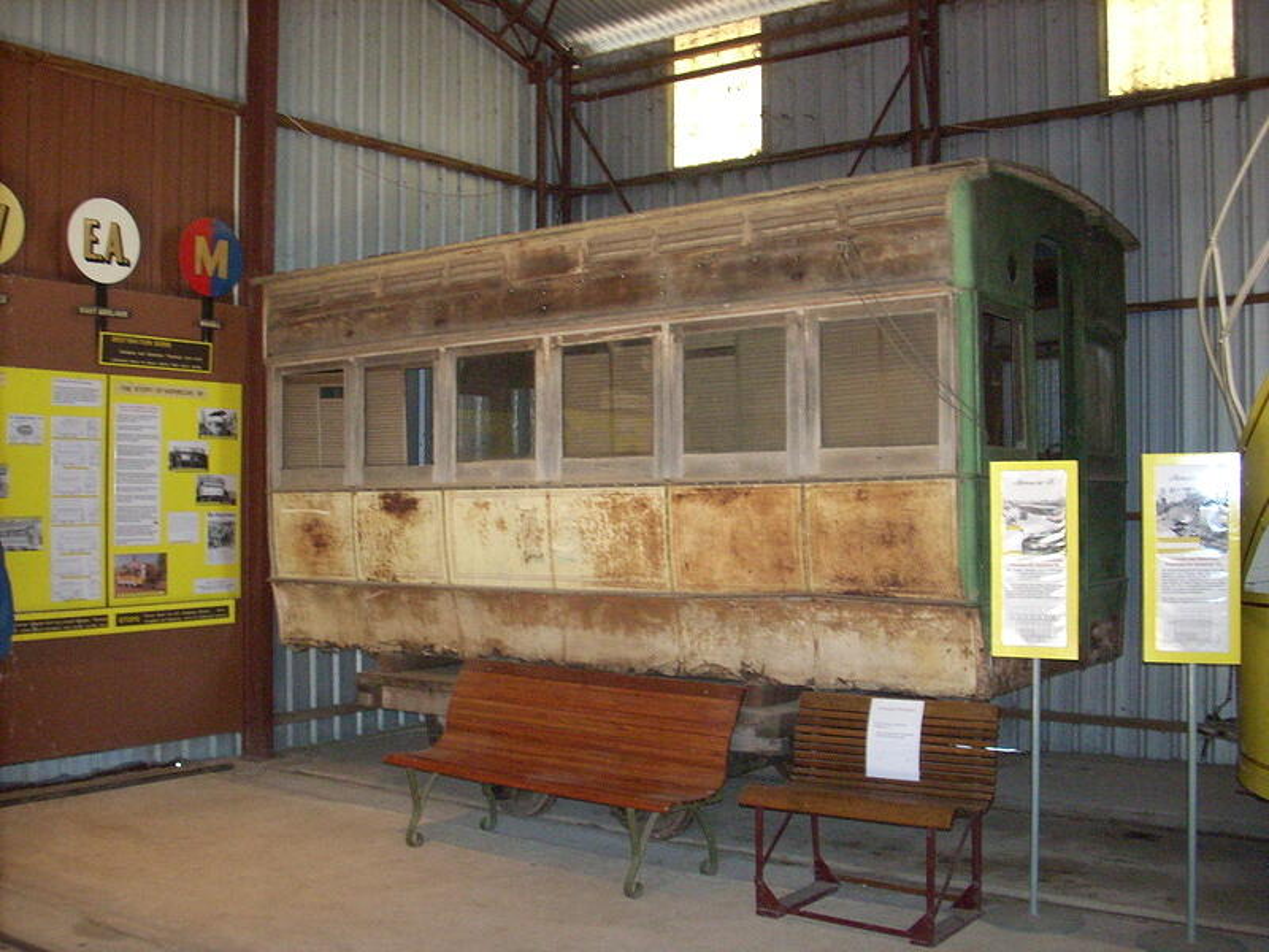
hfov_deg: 50.1
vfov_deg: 38.7
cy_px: 476
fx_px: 1356
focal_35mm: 37
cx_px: 634
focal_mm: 6.2
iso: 400
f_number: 2.8
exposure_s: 1/60
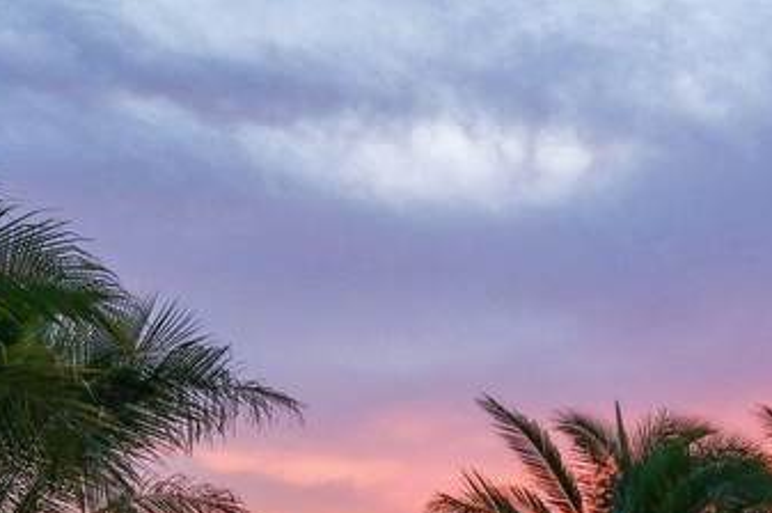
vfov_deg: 21.3
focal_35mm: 57
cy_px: 681
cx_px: 669
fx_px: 1221
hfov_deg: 33.5
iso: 400
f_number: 8
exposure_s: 1/25
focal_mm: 10
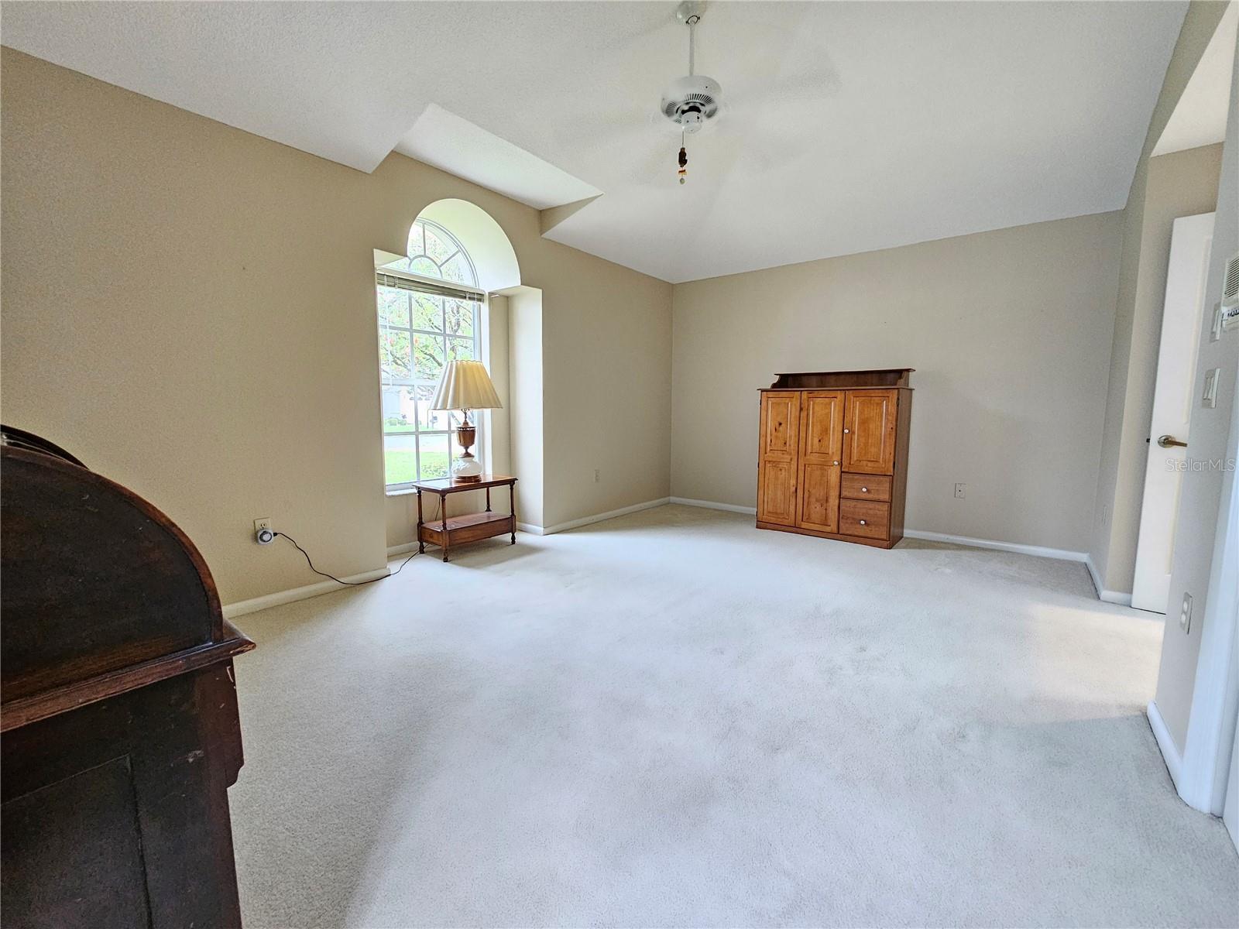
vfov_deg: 89.9
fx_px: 465
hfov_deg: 106.2
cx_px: 620
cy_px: 464
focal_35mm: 13
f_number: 2.2
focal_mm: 2.2
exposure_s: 1/24
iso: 800
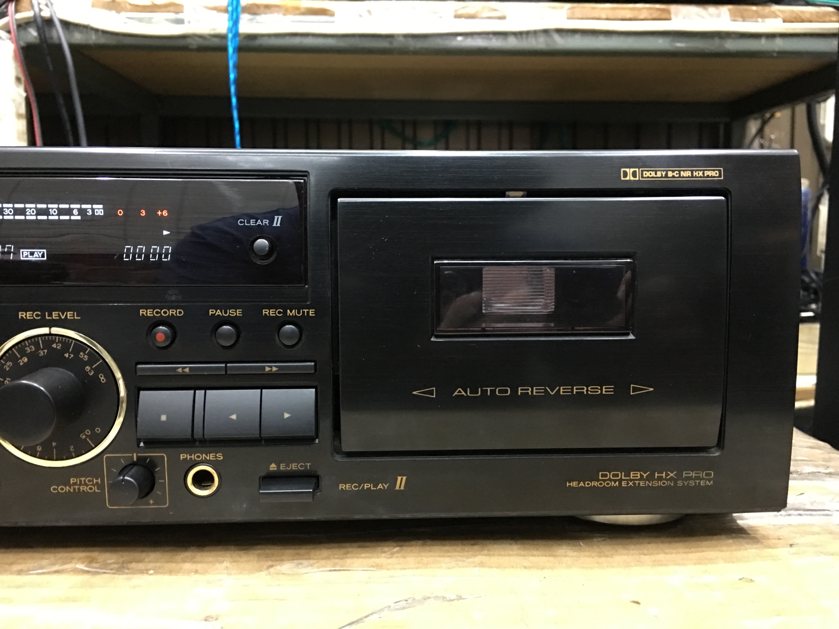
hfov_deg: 61.7
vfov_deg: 48.2
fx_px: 703
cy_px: 314
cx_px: 420
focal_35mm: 29
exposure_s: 1/8
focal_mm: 4.15
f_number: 2.2
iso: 160
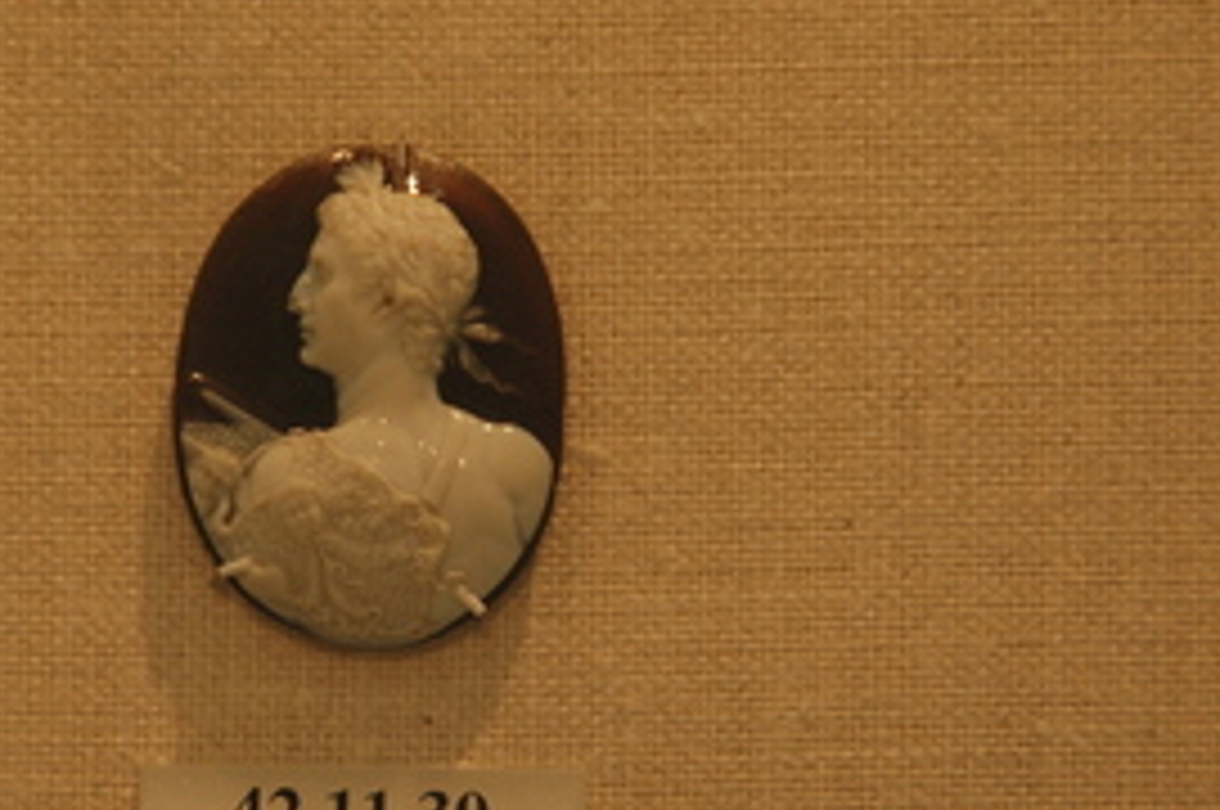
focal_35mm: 487
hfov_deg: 4.2
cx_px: 383
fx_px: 16484
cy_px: 518
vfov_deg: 2.8
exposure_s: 1/125
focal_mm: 200
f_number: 5.6
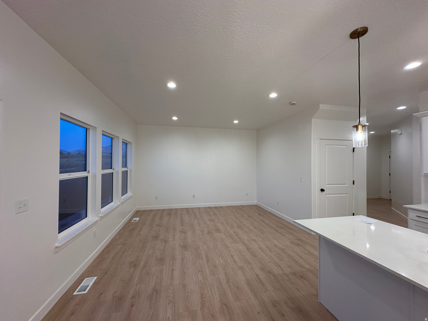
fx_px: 173
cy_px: 160
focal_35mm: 14
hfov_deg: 102.1
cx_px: 214
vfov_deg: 85.7
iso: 160
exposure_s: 1/120
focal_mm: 2.22
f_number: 2.2
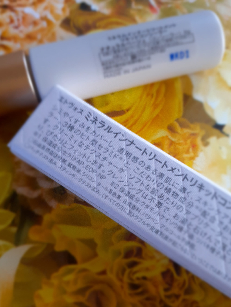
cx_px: 122
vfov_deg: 58.3
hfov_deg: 45.4
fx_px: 276
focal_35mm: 31
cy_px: 165
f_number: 1.9
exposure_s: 1/10
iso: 160
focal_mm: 3.6
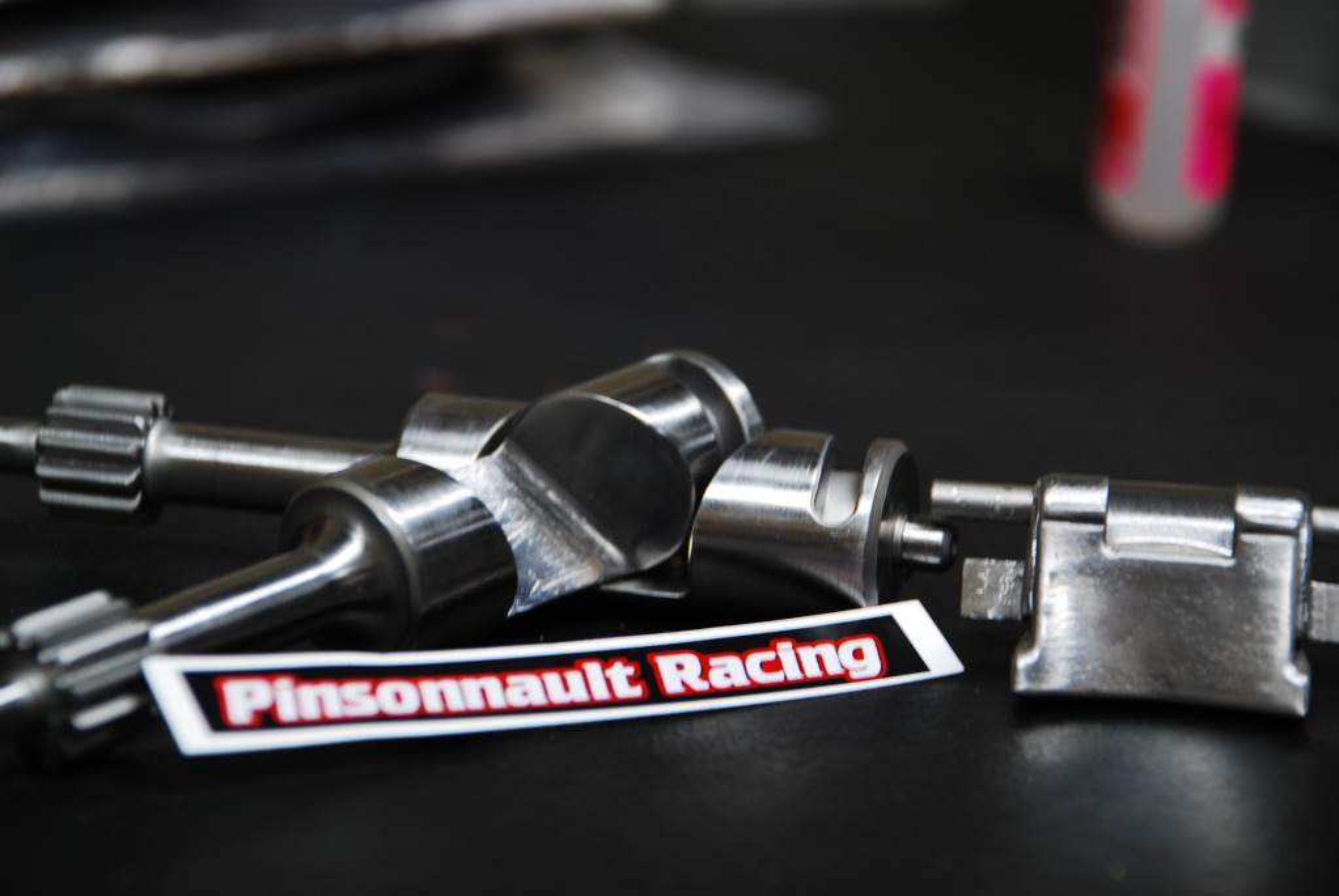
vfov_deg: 8.2
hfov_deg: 12.2
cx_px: 670
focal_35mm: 168
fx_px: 6257
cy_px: 448
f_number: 5.6
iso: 100
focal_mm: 112
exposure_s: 1/1.67
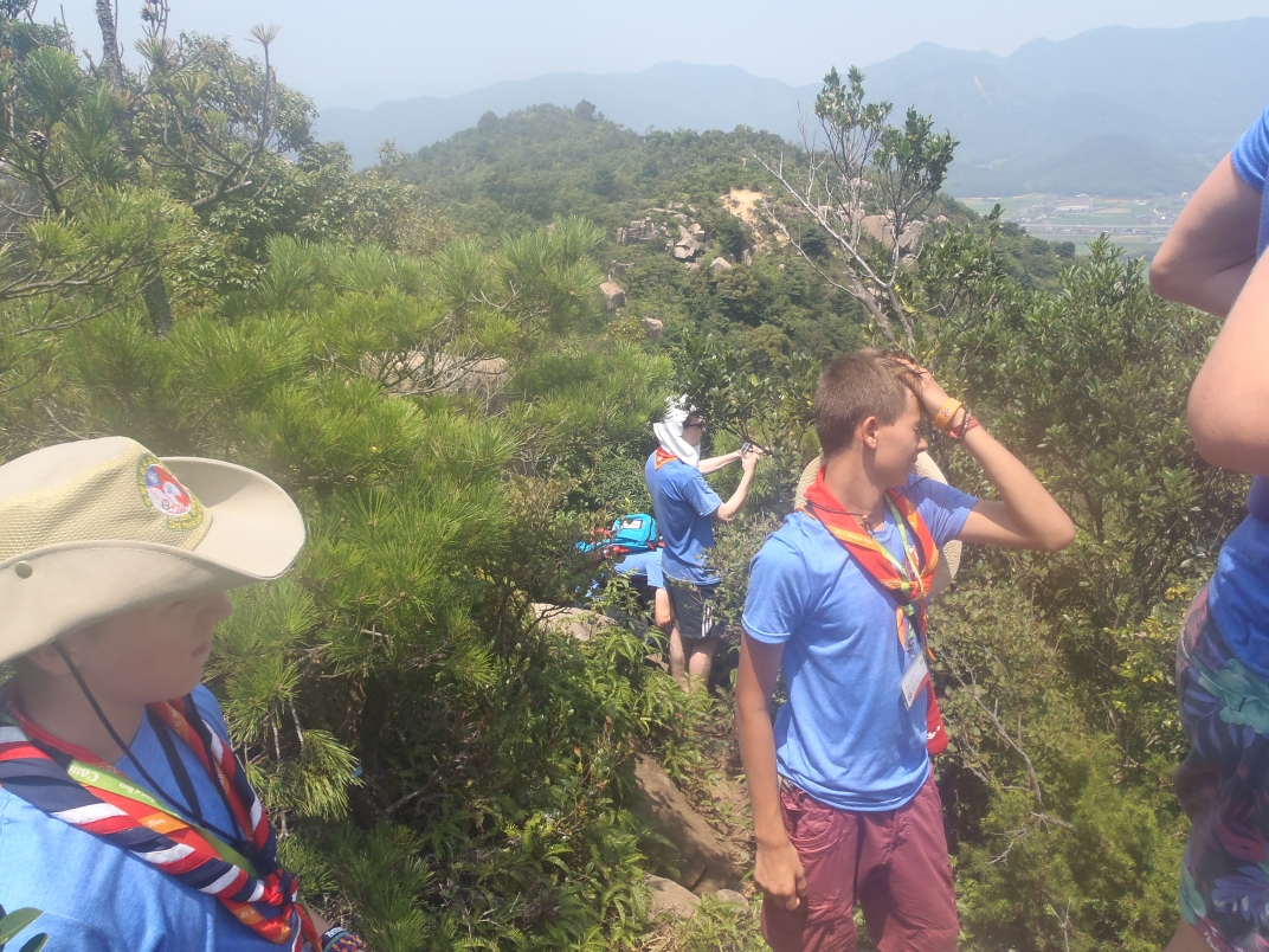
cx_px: 634
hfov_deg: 63.4
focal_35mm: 28
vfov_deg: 49.7
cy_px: 476
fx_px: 1026
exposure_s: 1/320
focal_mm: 5
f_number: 4.5
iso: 80
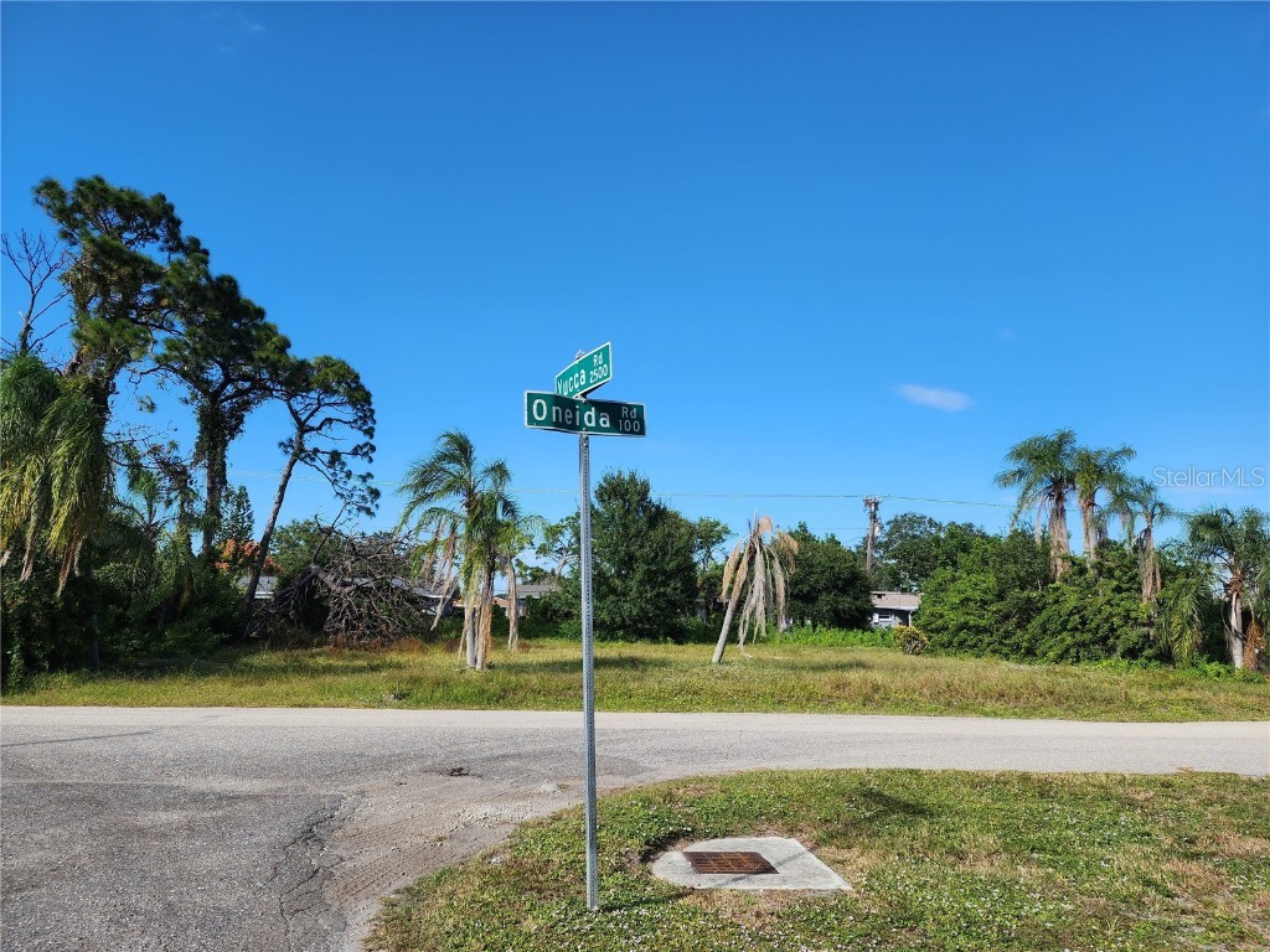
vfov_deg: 58.9
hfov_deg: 73.9
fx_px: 844
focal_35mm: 23
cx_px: 635
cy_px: 476
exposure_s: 1/939
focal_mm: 6.4
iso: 12
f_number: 1.8
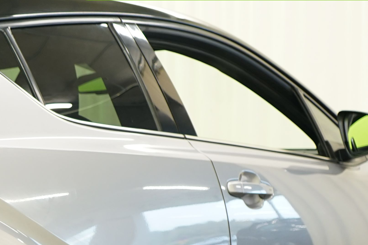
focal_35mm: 112
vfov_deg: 12.0
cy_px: 296
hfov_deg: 17.3
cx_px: -94
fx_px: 1145
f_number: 3.5
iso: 500
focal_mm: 30
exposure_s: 1/30
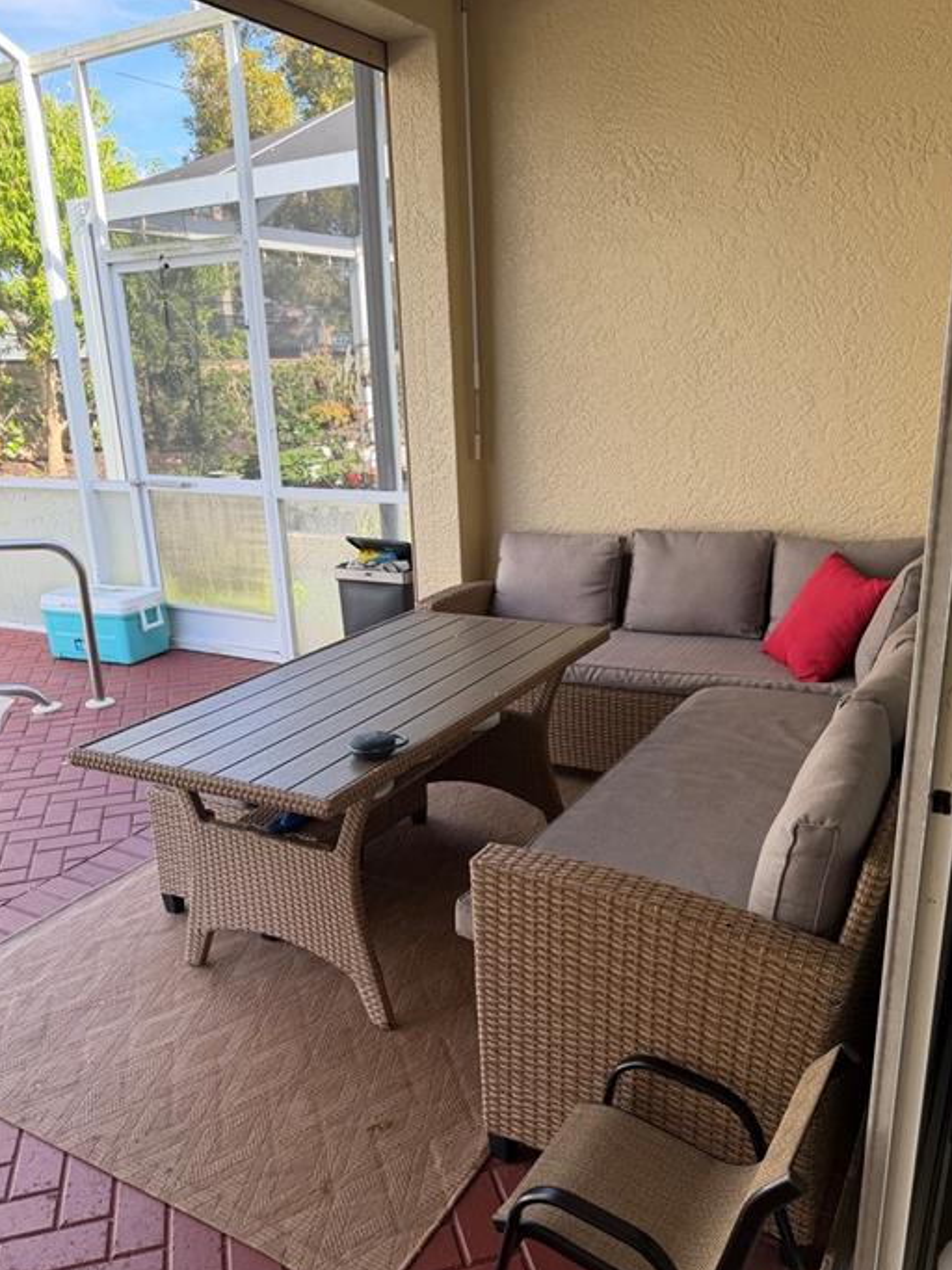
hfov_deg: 51.3
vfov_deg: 65.2
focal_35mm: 27
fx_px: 990
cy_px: 682
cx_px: 457
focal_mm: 6.76
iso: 80
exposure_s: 1/240
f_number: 1.78
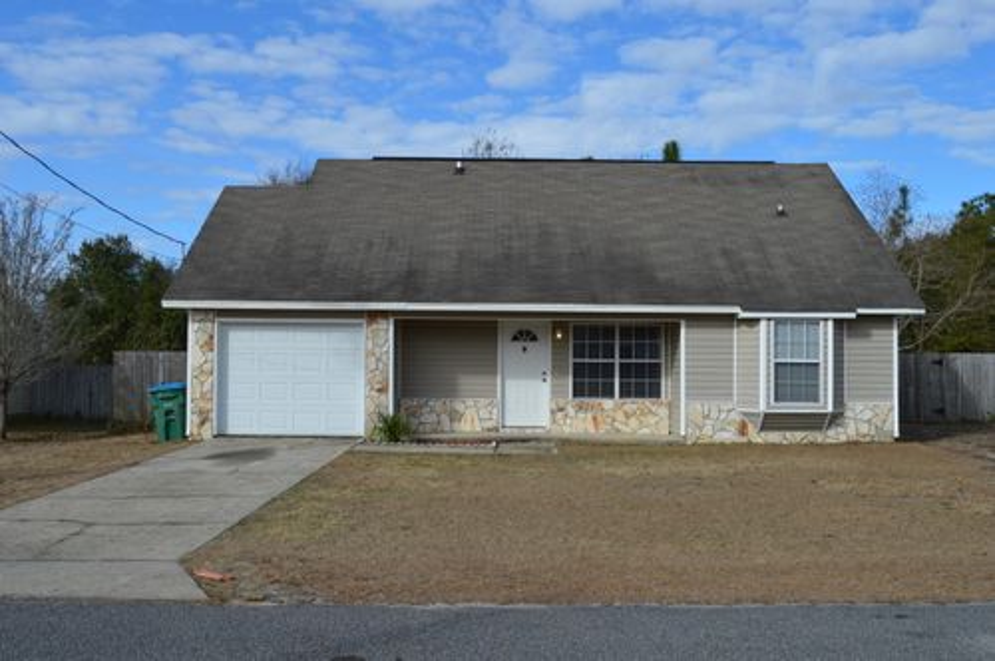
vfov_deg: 39.9
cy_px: 330
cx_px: 498
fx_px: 911
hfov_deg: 57.3
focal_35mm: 33
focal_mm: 22
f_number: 8
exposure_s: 1/250
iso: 100
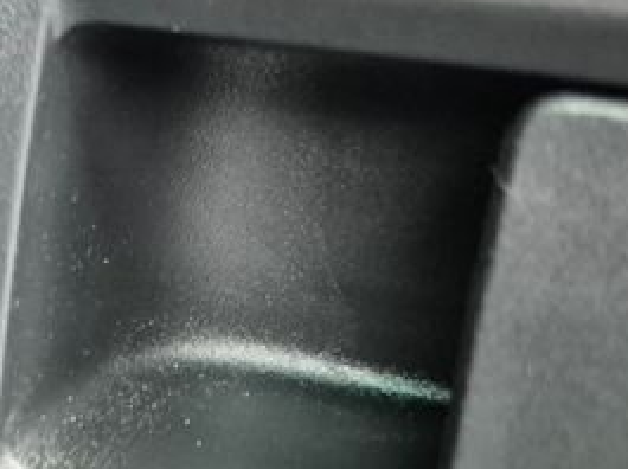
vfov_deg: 16.4
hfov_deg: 17.3
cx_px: -550
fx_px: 1612
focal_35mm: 89
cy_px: 92
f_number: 1.8
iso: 1600
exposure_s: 1/50
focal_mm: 5.4
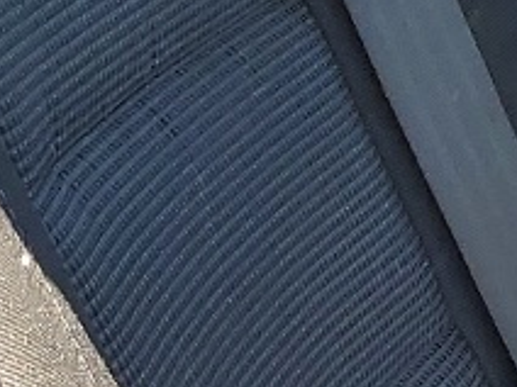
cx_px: 1483
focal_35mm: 196
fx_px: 2927
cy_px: 280
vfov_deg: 7.6
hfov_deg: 8.6
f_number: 1.5
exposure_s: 1/204
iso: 50
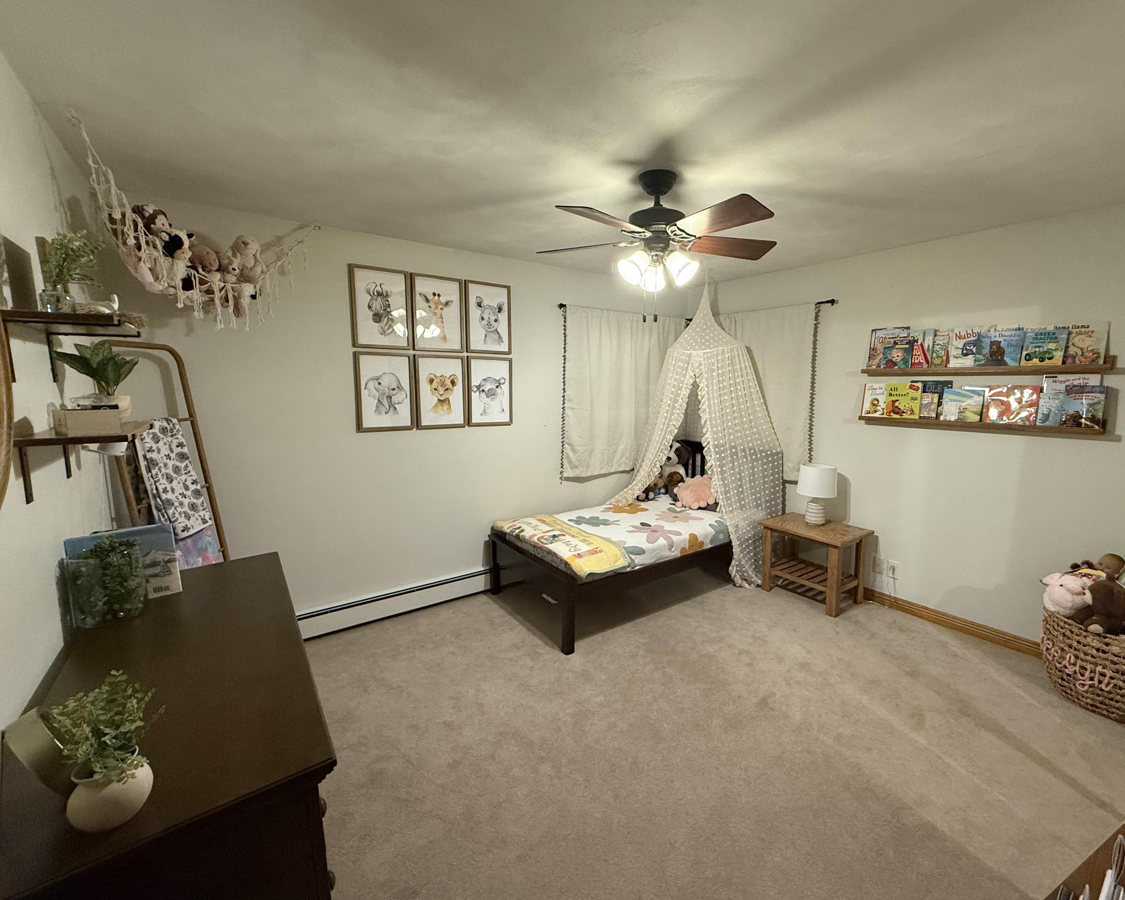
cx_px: 615
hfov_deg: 96.5
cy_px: 445
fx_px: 499
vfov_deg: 84.0
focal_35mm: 15
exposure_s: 1/60
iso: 500
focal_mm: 2.22
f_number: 2.2
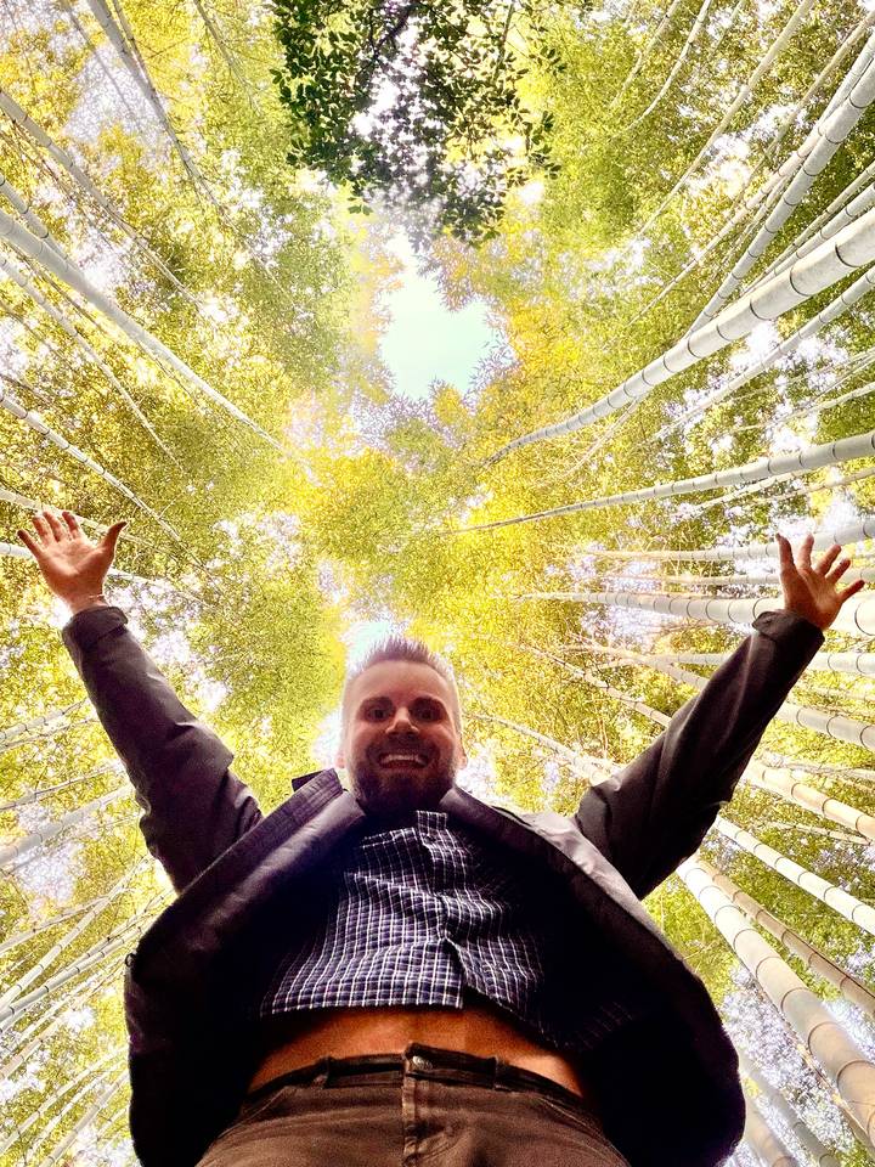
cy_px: 584
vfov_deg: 60.0
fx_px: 1011
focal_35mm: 30
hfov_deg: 46.8
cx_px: 438
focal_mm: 2.71
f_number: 1.9
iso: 125
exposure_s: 1/60
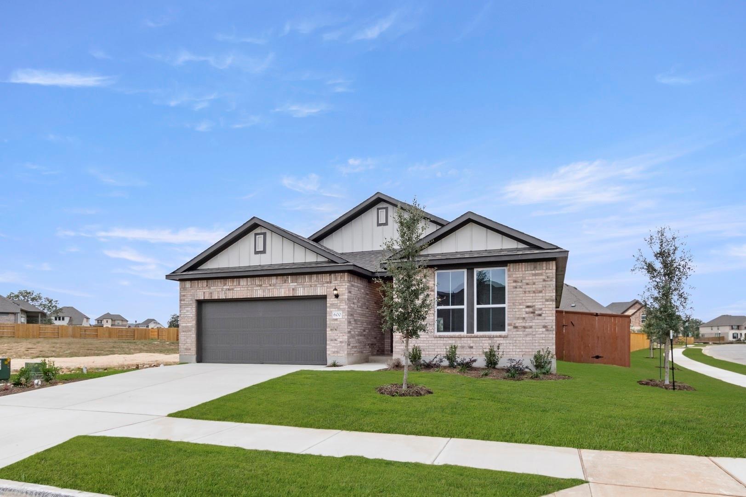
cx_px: 373
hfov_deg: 81.2
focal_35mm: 21
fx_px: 435
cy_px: 248
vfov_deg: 59.4
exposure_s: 1/200
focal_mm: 14
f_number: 8
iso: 400
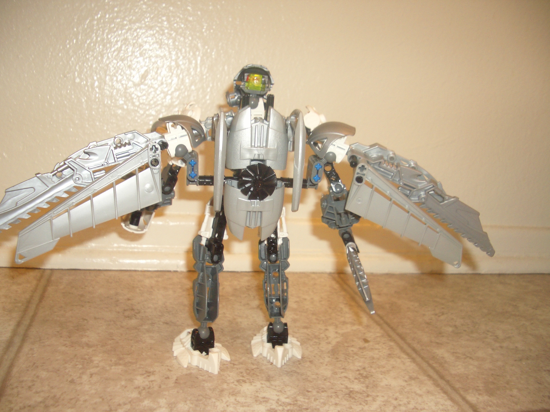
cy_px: 206
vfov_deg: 40.7
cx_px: 275
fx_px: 556
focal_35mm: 35
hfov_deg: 52.6
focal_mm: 5.8
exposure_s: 1/60
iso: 100
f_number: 2.6
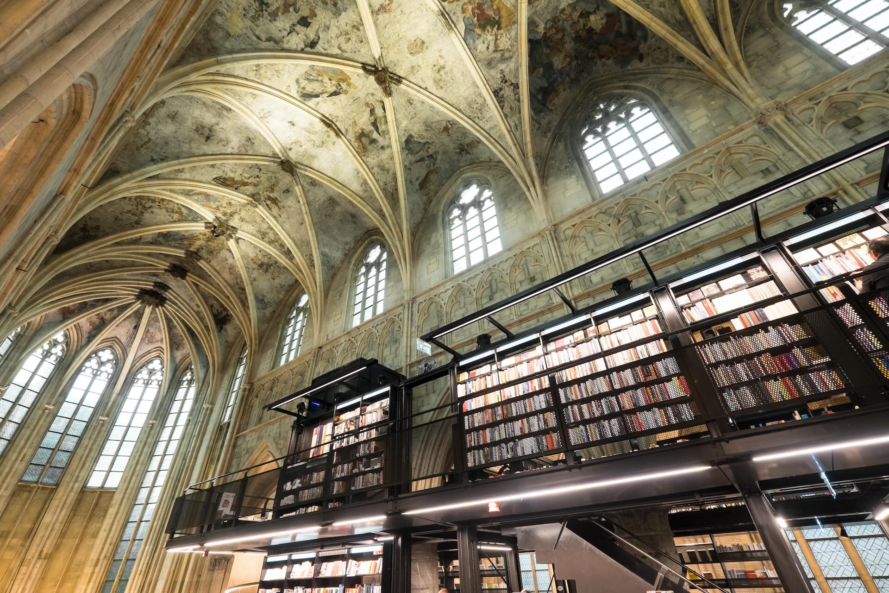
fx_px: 370
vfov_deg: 77.3
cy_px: 296
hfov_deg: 100.4
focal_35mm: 15
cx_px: 444
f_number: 7.1
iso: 500
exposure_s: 1/5
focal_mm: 10
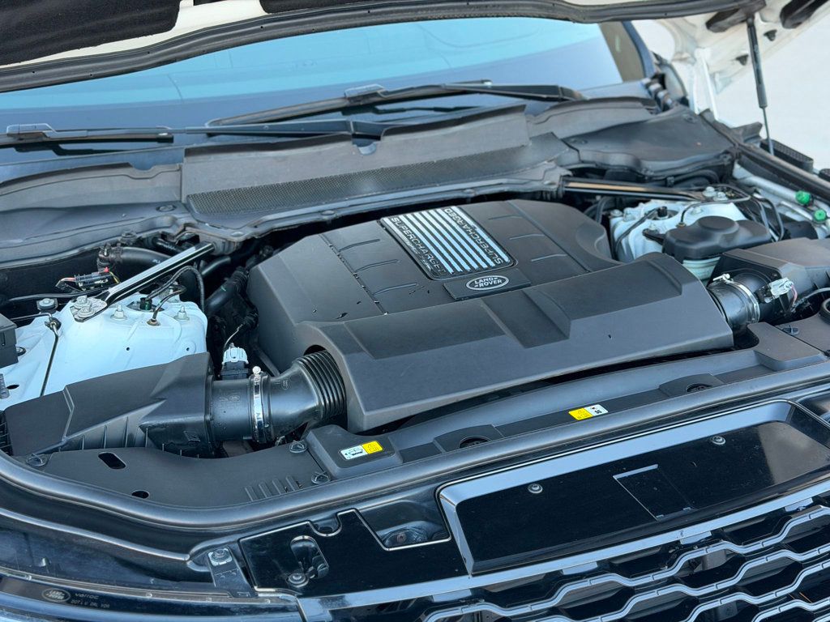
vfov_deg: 30.3
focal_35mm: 48
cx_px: 415
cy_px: 311
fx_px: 1151
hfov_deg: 39.7
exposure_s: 1/165
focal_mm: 6.76
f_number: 1.78
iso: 200
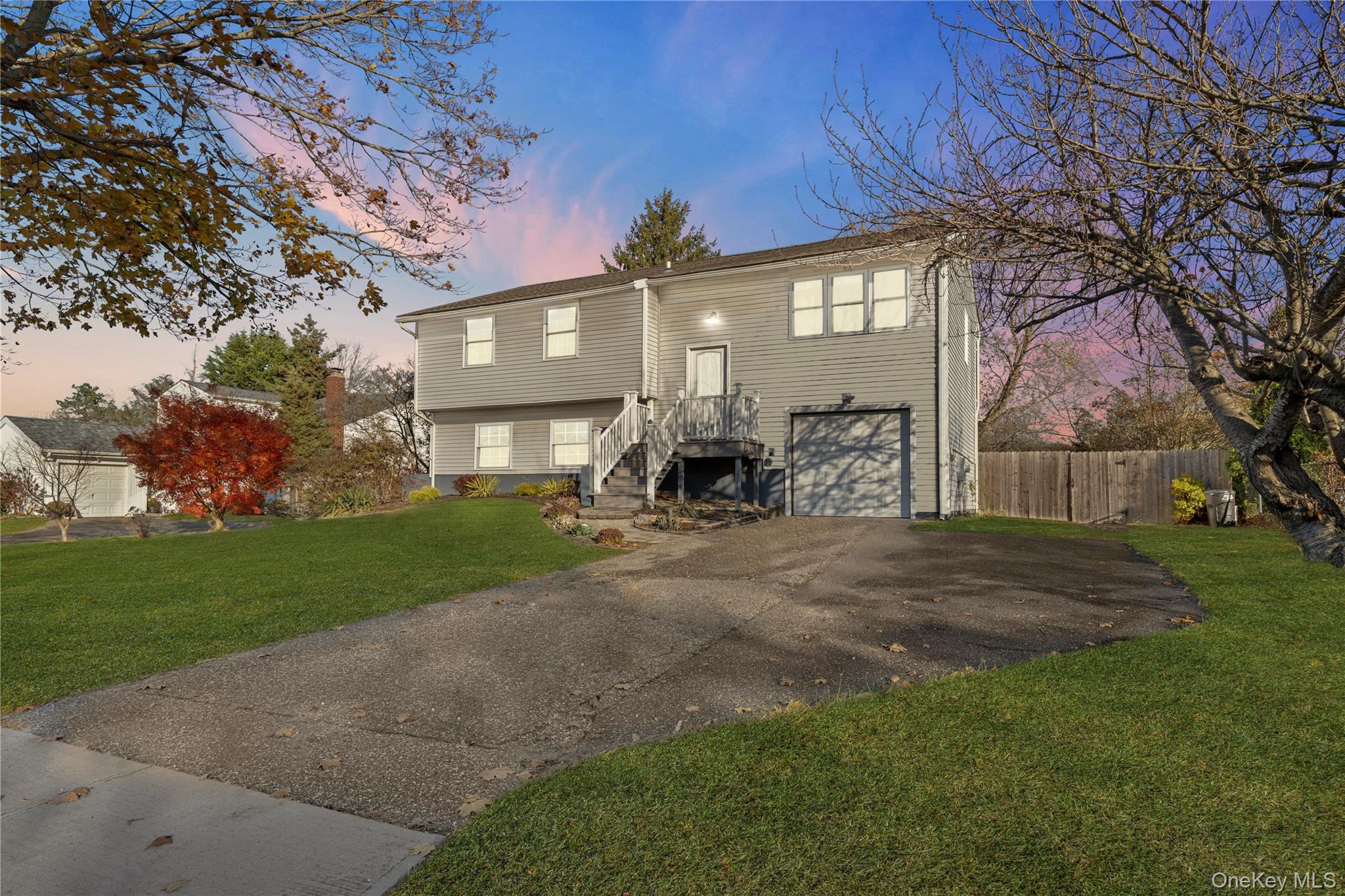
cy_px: 448
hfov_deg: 86.9
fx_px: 710
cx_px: 672
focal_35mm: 19
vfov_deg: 64.5
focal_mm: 19
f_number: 11
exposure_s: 1/50
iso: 100
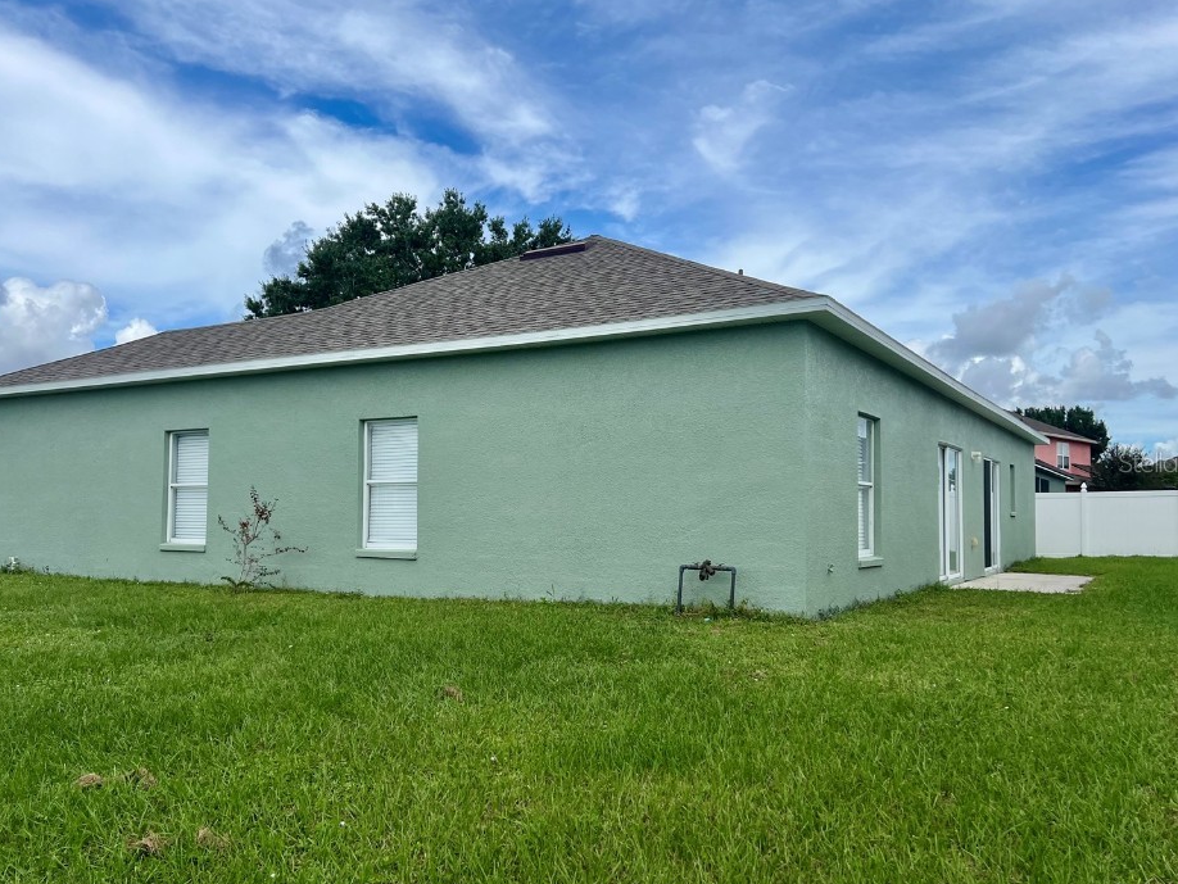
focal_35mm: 29
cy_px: 462
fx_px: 987
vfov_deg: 48.2
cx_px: 583
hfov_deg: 61.6
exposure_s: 1/5076
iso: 50
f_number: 1.5
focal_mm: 5.7
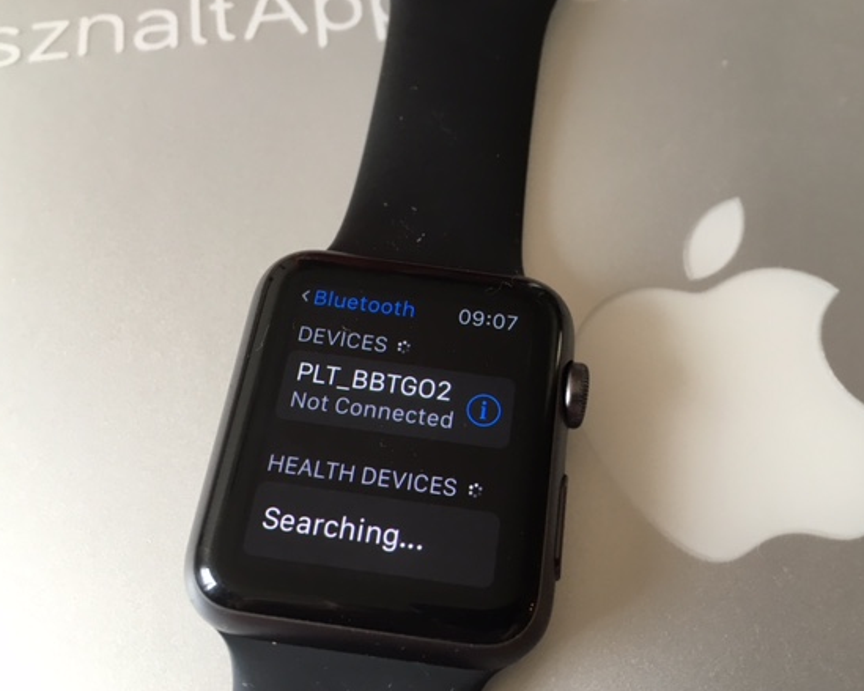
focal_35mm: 33
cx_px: 456
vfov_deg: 44.5
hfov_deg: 54.2
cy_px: 342
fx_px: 844
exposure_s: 1/33
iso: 100
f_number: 2.2
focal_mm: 4.15
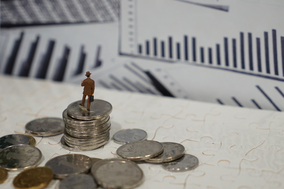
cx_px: 142
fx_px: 813
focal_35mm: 103
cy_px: 94
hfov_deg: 19.8
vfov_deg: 13.3
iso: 1000
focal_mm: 69
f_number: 4
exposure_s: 1/125
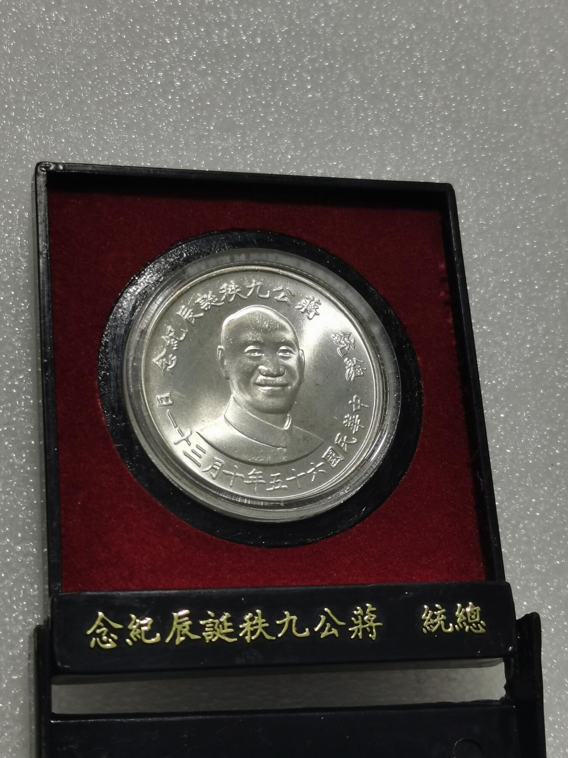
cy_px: 379
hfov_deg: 21.9
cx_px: 284
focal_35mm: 67
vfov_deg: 29.0
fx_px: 1466
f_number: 1.8
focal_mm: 5.58
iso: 50
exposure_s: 1/110
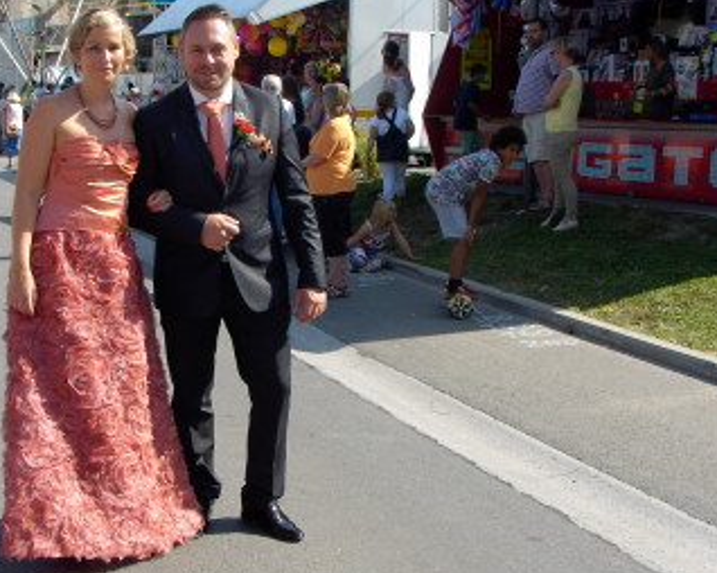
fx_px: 1251
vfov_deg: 25.8
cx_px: 234
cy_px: 286
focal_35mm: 59
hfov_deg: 31.7
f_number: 4.5
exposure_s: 1/240
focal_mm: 6.2
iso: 70
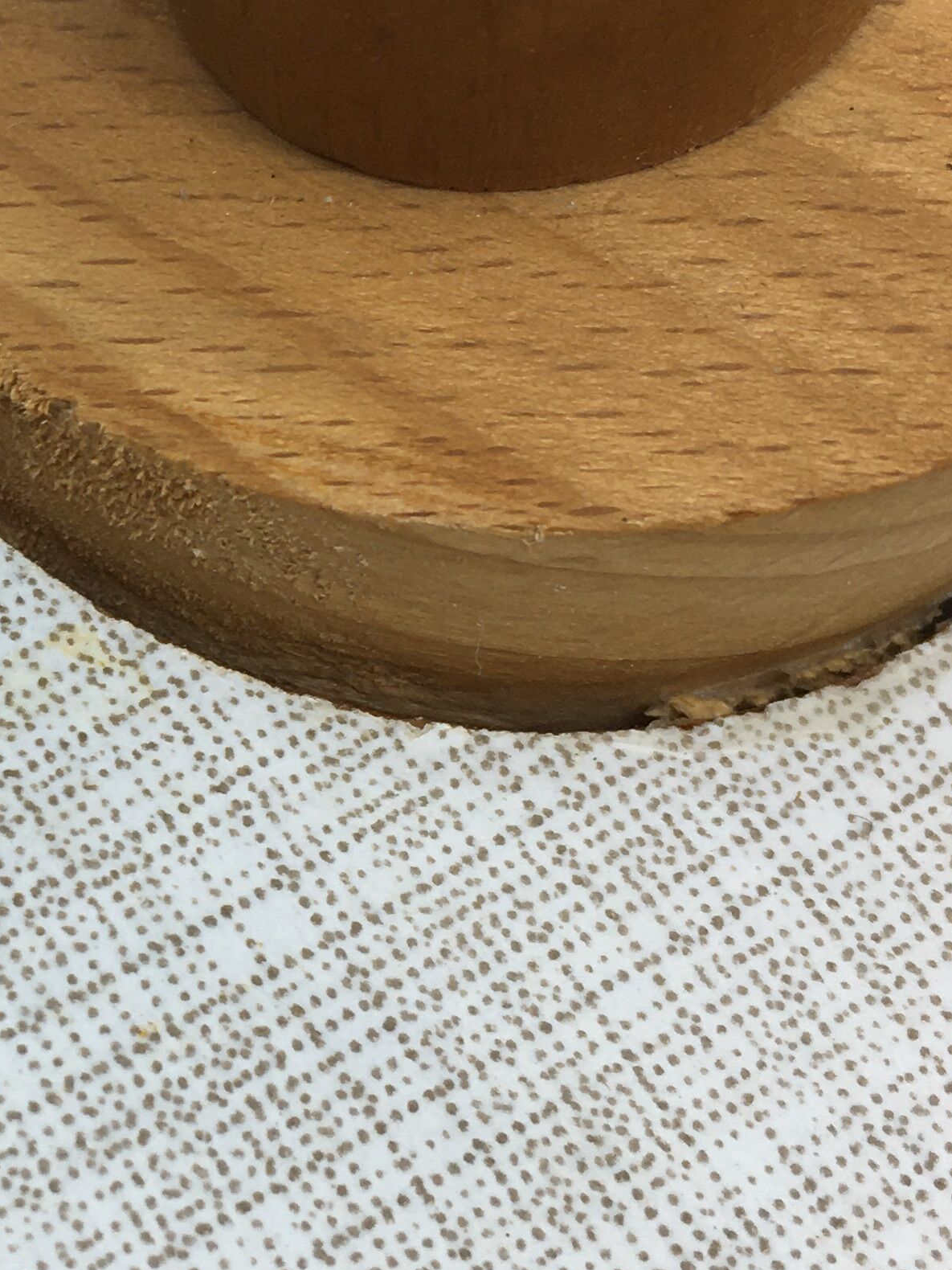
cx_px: -136
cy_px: 579
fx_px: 2714
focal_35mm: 74
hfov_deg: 19.0
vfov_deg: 26.3
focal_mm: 4.15
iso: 25
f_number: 2.2
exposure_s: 1/227
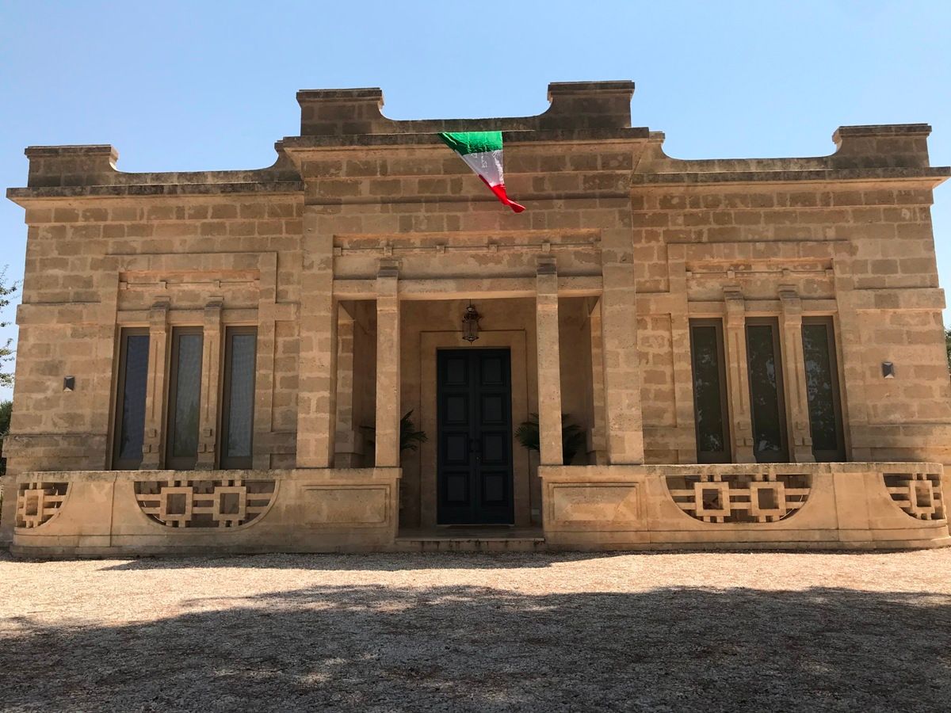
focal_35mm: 28
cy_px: 356
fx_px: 769
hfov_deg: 63.4
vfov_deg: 49.7
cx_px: 476
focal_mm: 3.99
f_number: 1.8
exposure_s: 1/1996
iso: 20
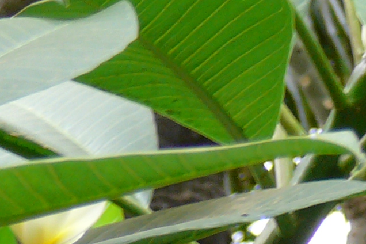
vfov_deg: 2.9
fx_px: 4768
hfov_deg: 4.4
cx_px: 9
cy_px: 516
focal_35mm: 469
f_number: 3.9
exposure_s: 1/60
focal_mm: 16.6
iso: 100
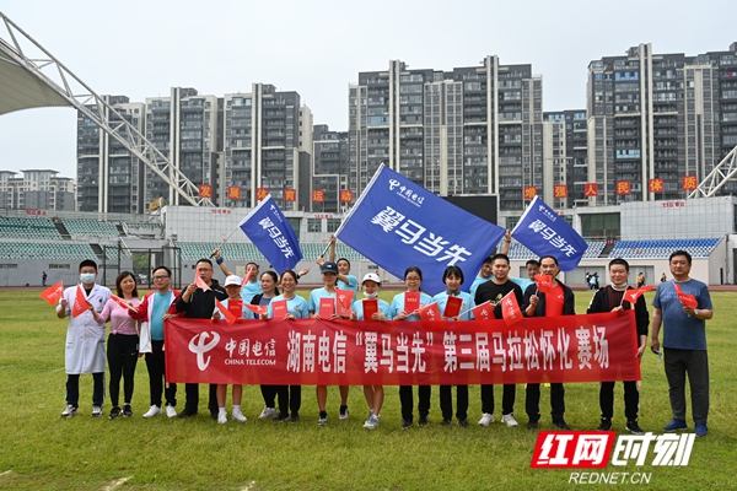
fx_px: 676
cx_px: 368
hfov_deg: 57.2
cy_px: 246
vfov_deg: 40.0
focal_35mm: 33
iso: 100
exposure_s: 1/320
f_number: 6.3
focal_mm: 33
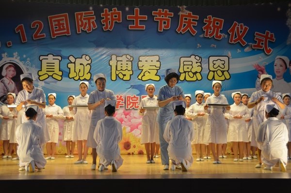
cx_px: 146
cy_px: 96
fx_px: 387
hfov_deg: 41.2
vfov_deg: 27.9
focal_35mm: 48
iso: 720
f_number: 4.2
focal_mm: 32
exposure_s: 1/60
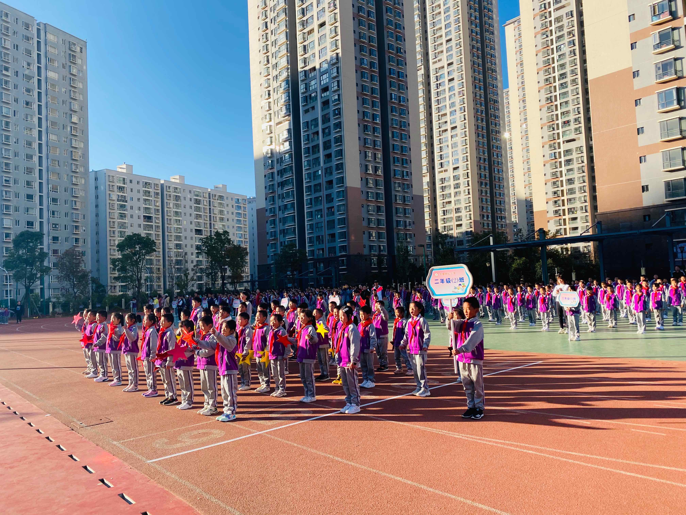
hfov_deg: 67.3
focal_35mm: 26
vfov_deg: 53.1
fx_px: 515
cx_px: 343
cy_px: 258
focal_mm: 4.25
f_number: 1.8
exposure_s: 1/1316
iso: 32
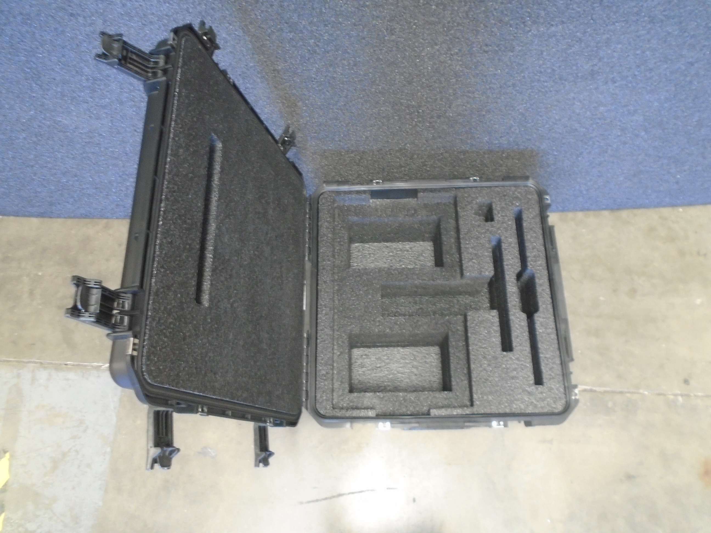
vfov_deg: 53.1
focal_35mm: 26
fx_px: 534
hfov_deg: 67.3
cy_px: 266
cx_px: 356
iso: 400
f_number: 3.2
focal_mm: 4.6
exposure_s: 1/15
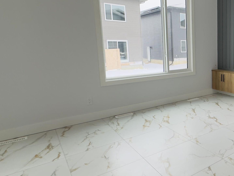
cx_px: 222
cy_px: 75
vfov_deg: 46.6
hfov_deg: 51.0
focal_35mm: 30
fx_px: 203
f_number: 2.2
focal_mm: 2.22
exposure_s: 1/120
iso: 80
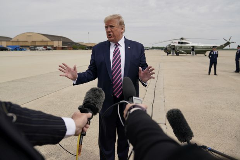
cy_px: 80
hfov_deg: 61.9
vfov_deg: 43.6
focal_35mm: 30
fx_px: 200
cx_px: 120
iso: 200
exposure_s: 1/4000
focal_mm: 30
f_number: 3.5
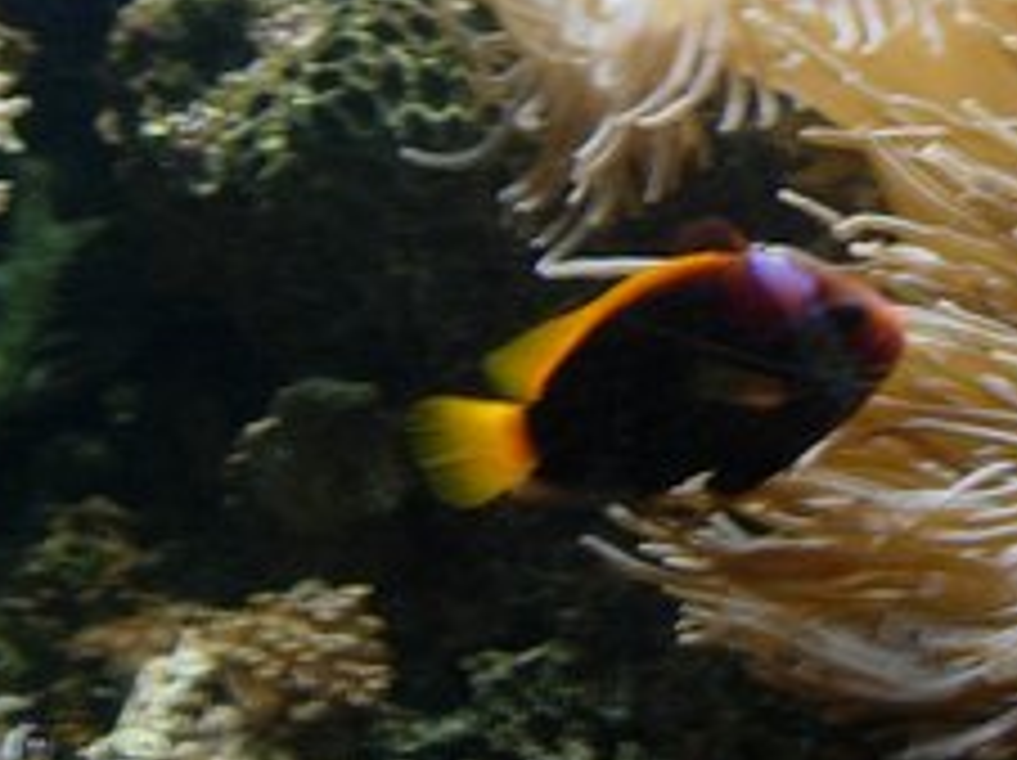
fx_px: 2964
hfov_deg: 18.8
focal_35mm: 101
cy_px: 207
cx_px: 1071
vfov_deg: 14.6
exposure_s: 1/13
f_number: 2.8
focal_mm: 7.8
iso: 79
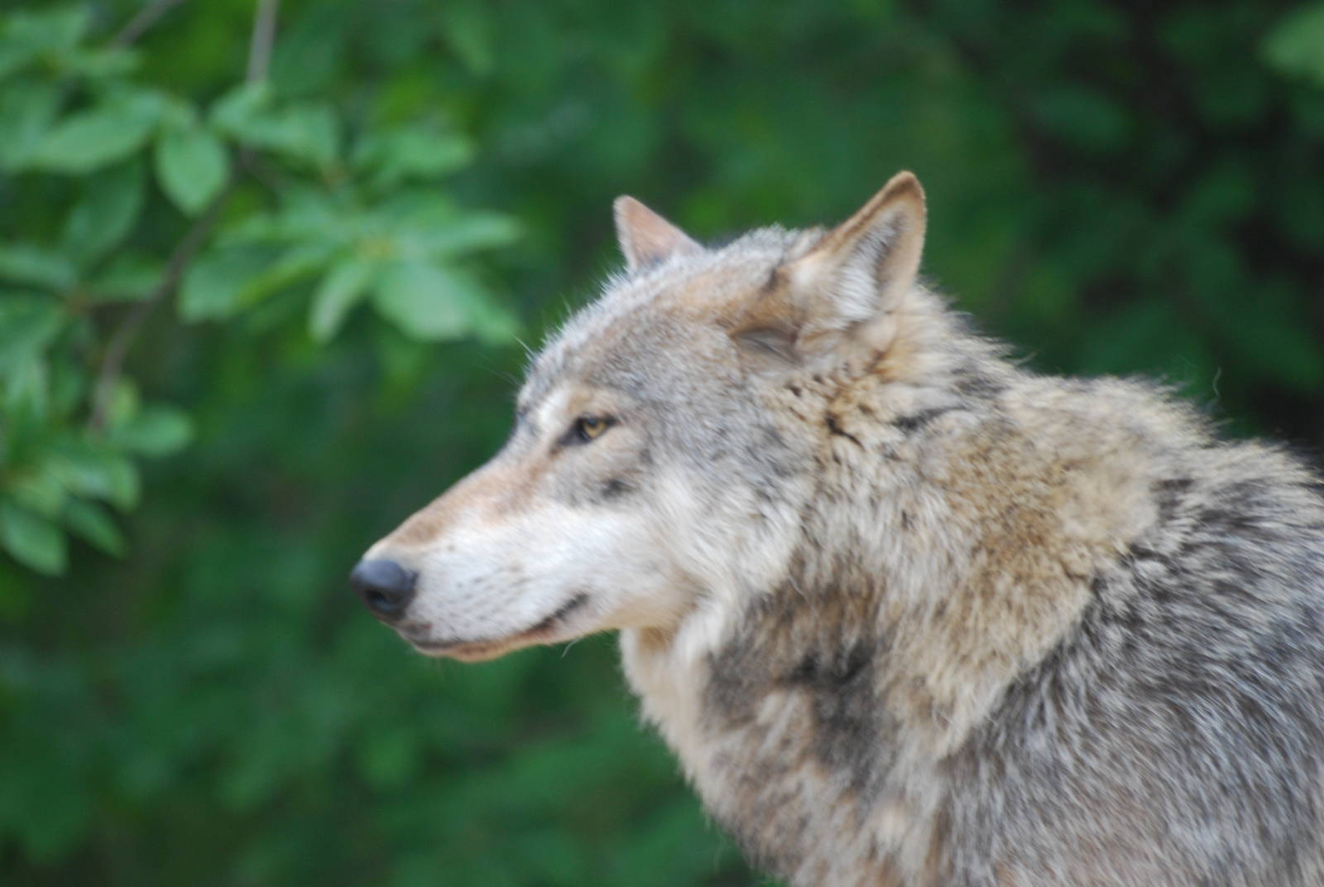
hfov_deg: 5.7
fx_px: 13256
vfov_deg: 3.8
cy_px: 444
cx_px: 662
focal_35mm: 360
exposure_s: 1/60
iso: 400
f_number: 5.3
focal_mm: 240
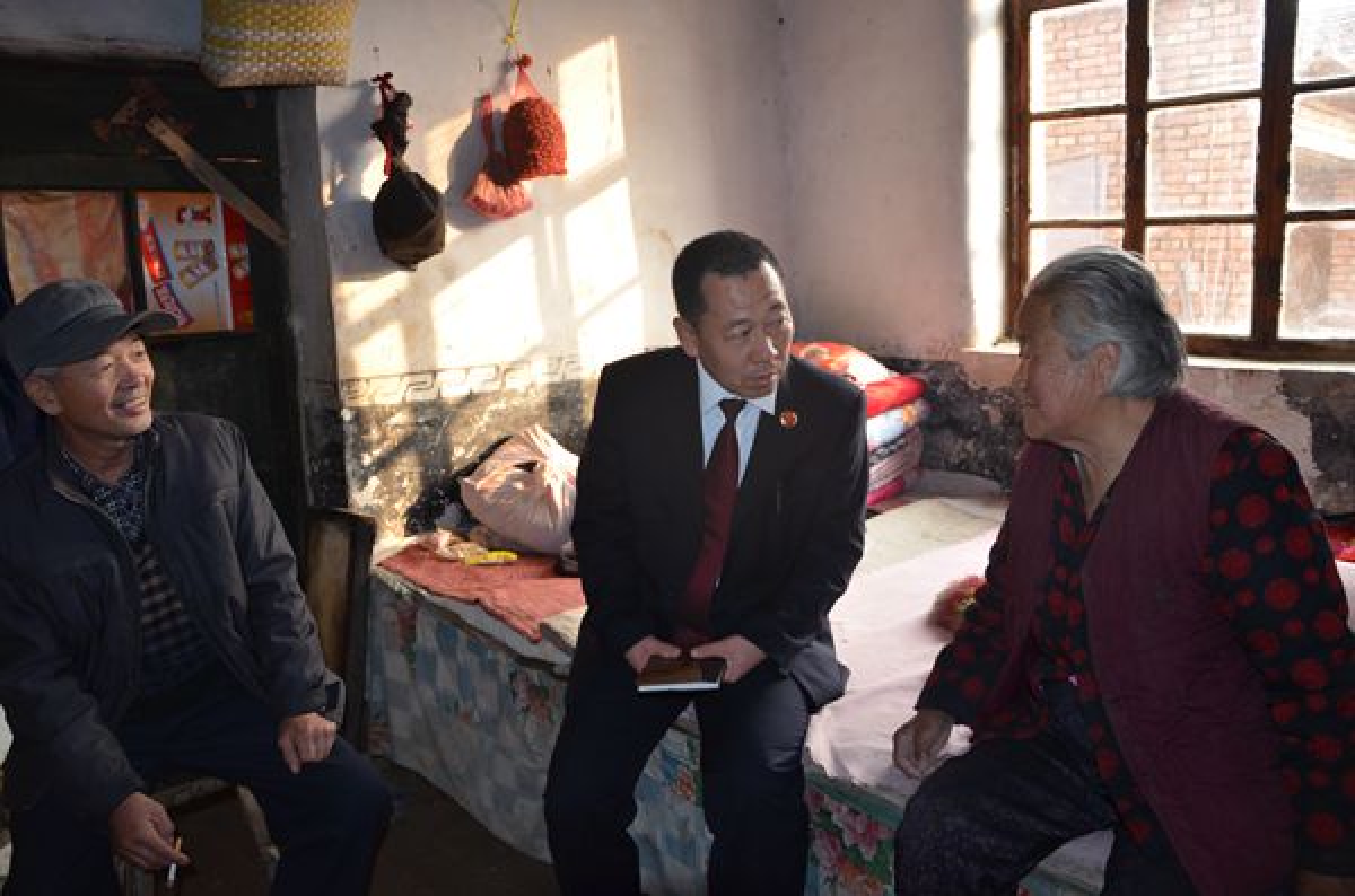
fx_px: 1014
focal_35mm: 27
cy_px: 448
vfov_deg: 47.7
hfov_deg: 67.5
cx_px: 678
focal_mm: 18
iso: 400
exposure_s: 1/100
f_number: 3.5
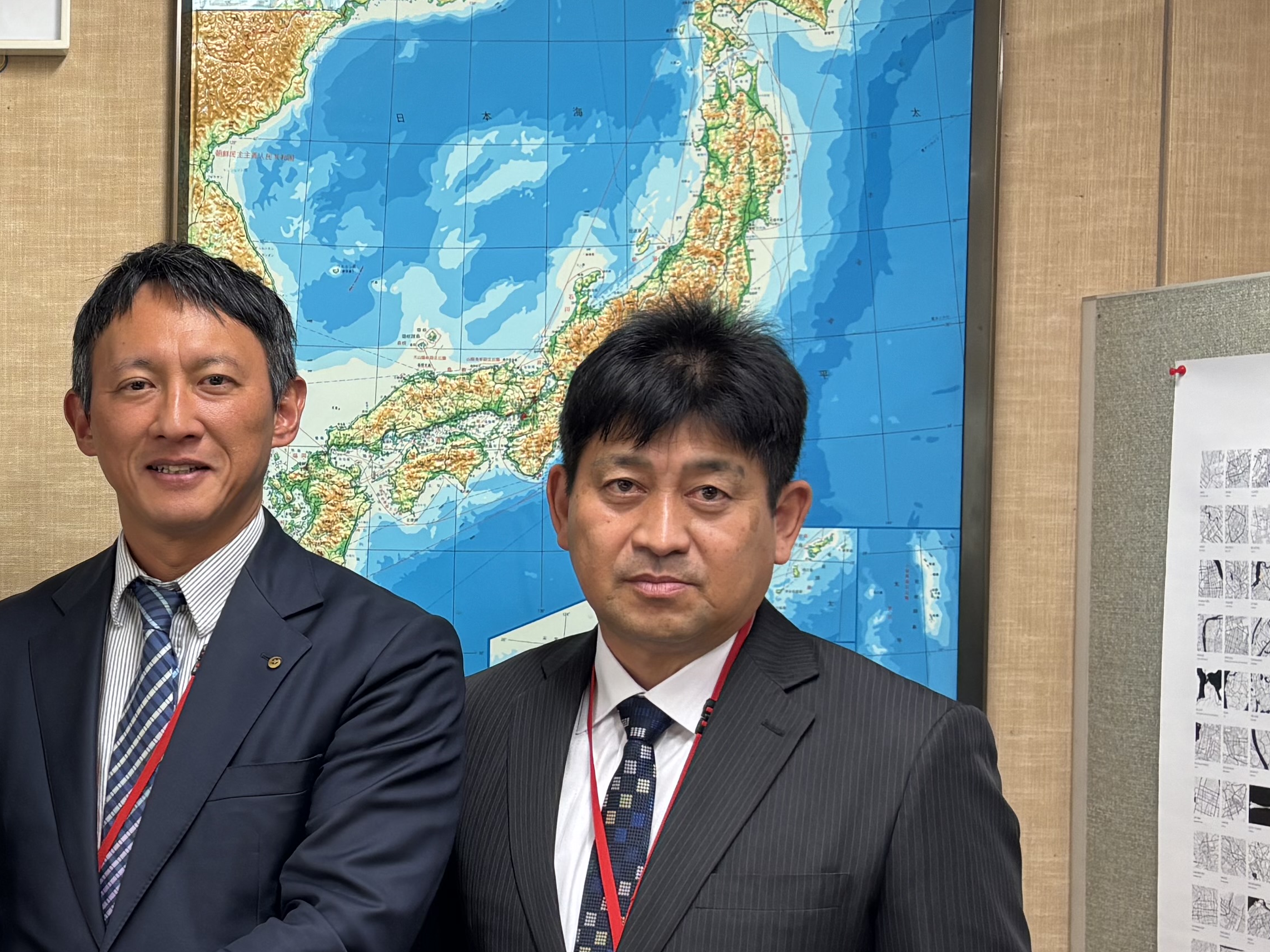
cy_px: 559
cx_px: -126
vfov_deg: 22.6
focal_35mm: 65
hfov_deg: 27.3
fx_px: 2385
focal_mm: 5.96
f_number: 1.6
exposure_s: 1/50
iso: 80
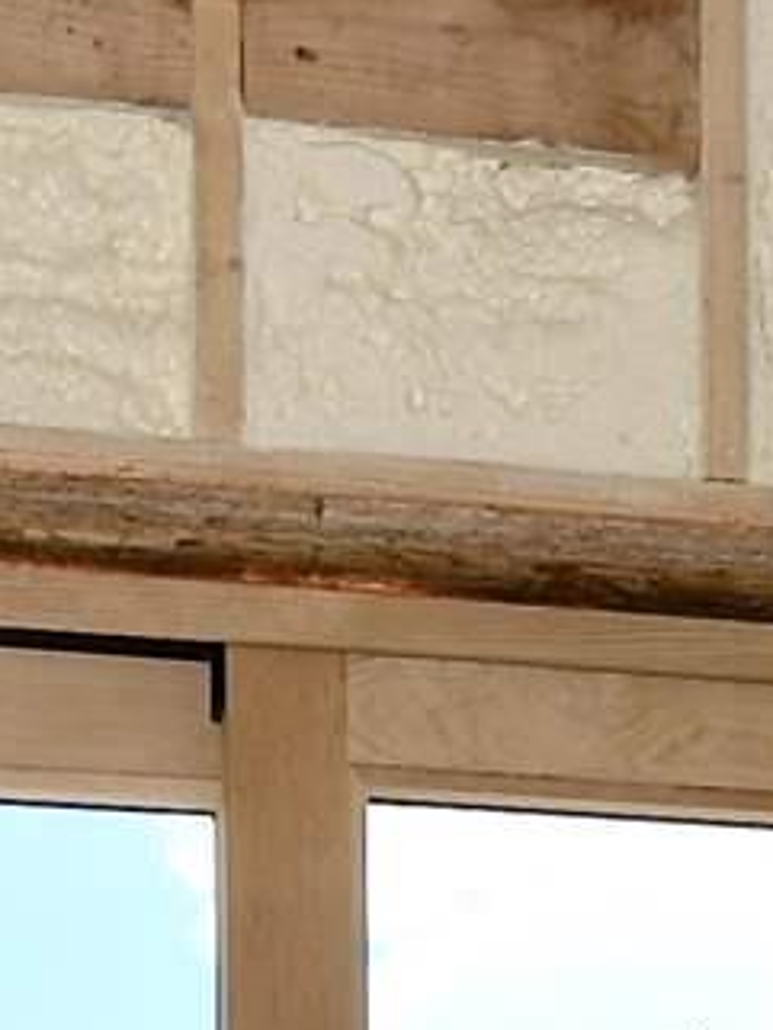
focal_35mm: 138
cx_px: 965
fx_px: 4106
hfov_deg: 10.5
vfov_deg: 12.6
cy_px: 2018
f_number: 7.1
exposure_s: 1/60
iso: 100
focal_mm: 10
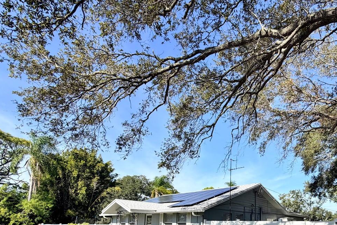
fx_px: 225
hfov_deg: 71.2
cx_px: 229
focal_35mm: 24
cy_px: 193
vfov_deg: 48.7
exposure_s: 1/770
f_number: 2.2
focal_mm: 2.22
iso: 32
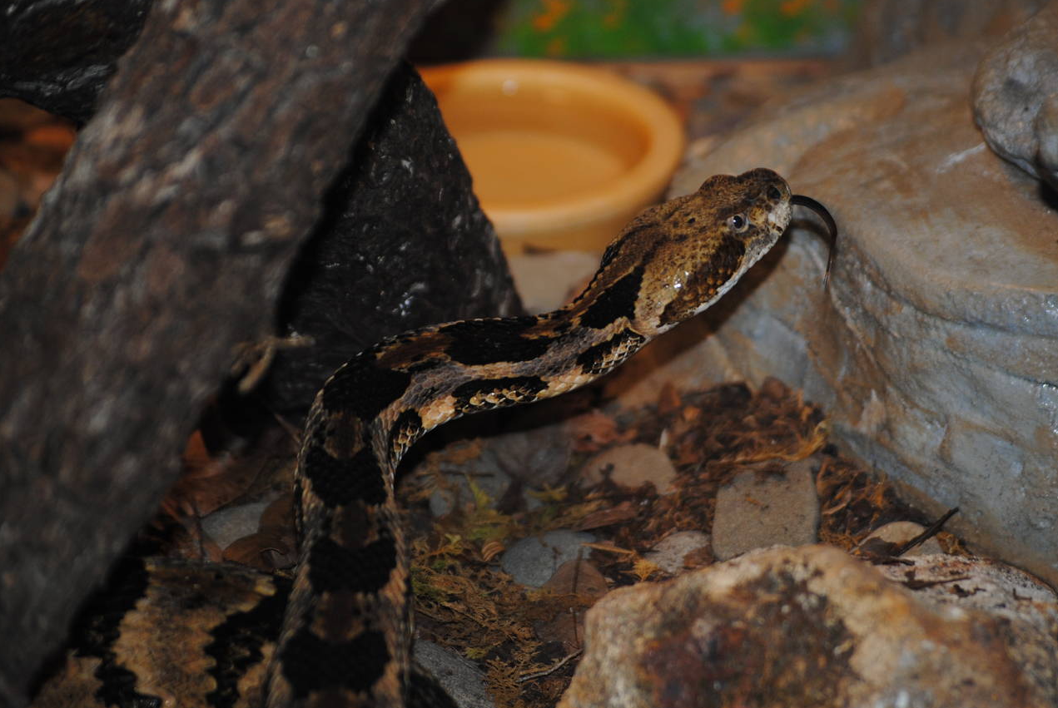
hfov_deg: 11.1
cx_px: 618
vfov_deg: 7.4
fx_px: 5444
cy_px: 281
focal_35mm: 185
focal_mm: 98
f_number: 4.5
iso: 200
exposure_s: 1/60
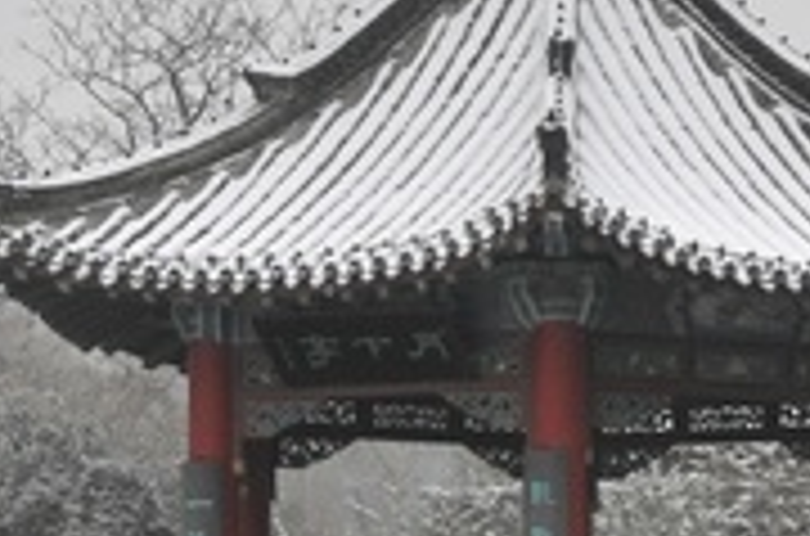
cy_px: 939
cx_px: 747
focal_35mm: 200
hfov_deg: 10.3
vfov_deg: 6.7
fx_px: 4488
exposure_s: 1/500
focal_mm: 30
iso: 320
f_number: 8
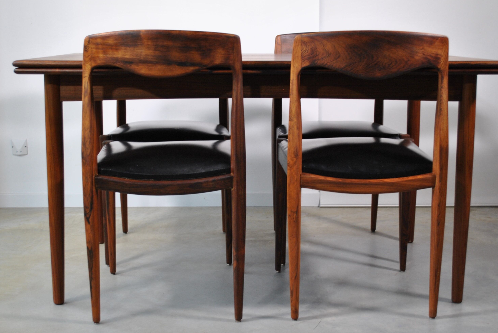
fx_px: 748
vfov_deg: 25.1
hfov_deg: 36.8
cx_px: 243
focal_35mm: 54
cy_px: 166
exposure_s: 1/20
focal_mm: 28
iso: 200
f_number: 4.5
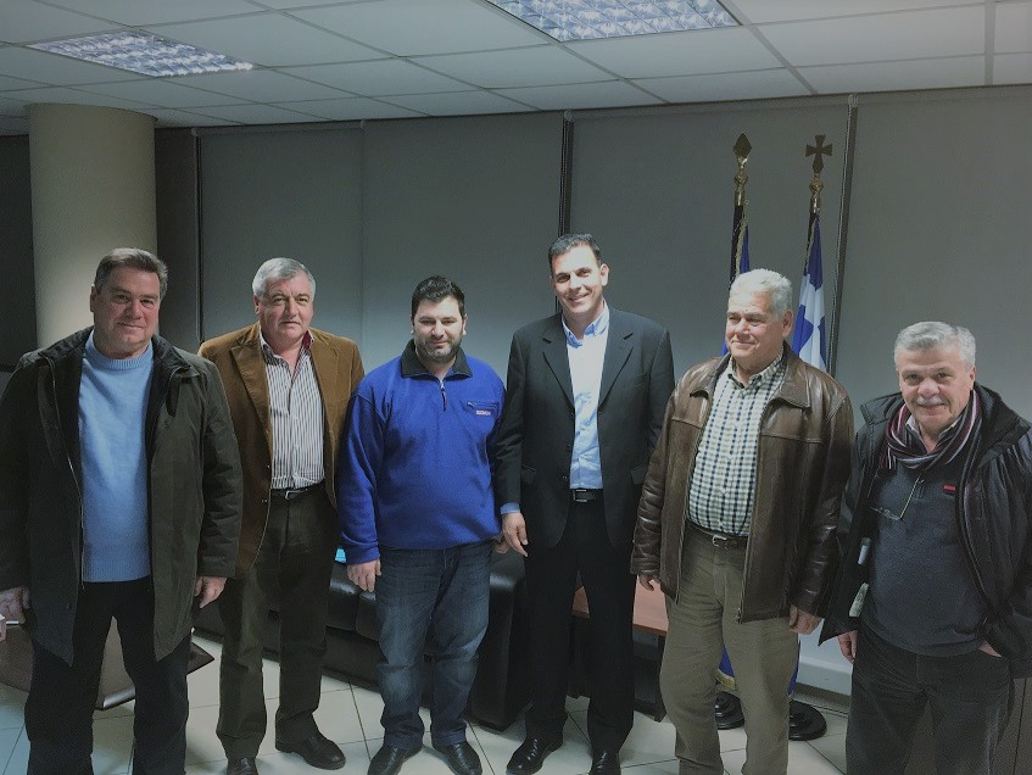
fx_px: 865
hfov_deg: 61.6
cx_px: 516
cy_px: 388
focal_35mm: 29
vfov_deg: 48.3
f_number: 2.2
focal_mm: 4.15
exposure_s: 1/25
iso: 100
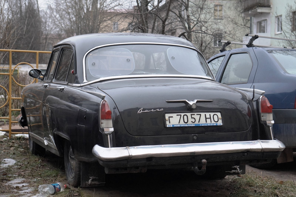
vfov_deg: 25.8
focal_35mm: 52
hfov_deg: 37.8
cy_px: 98
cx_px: 148
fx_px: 432
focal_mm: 35
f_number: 4
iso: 500
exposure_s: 1/160
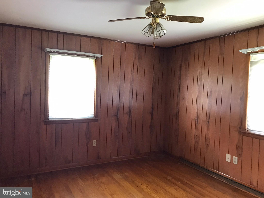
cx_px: 132
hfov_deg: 63.4
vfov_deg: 49.7
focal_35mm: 28
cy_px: 99
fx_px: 214
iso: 50
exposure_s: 1/15
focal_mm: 3.99
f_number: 1.8
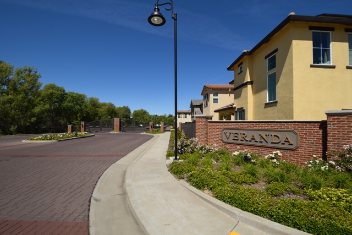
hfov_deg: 100.4
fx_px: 147
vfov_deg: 77.4
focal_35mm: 15
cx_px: 176
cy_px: 118
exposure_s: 1/200
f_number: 13
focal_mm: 10
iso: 100
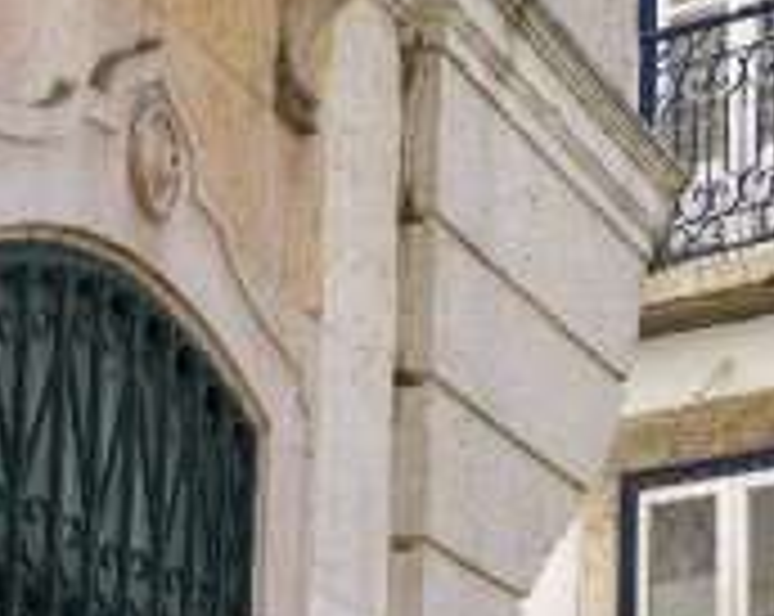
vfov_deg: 10.8
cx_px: 783
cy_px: 724
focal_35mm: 140
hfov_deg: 13.6
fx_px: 3202
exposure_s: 1/100
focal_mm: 32
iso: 125
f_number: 14
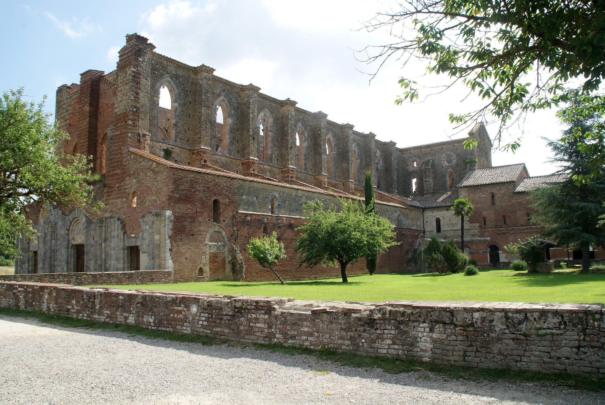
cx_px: 302
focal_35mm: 27
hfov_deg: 67.3
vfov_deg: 48.0
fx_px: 454
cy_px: 202
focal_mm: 18
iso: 200
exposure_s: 1/80
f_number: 13
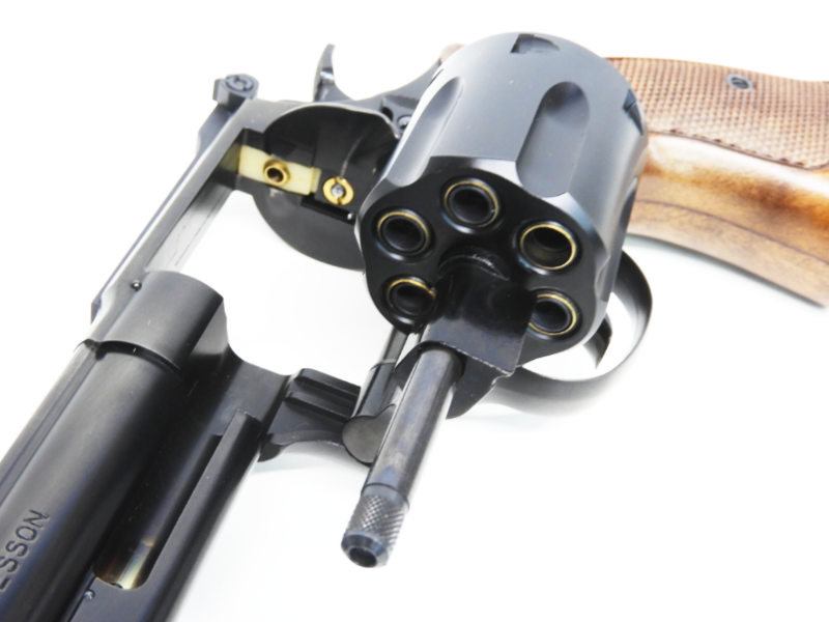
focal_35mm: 45
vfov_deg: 32.2
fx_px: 1078
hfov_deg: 42.1
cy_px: 311
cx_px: 414
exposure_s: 1/15
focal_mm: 8.1
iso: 200
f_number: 4.5
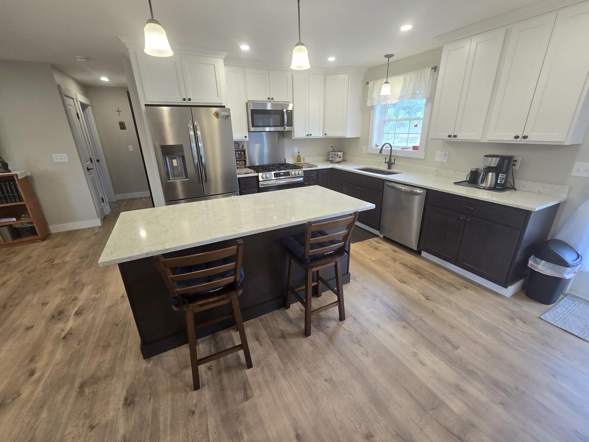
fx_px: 221
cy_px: 221
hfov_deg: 106.2
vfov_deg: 89.9
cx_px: 294
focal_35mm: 13
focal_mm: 2.2
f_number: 2.2
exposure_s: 1/60
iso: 125
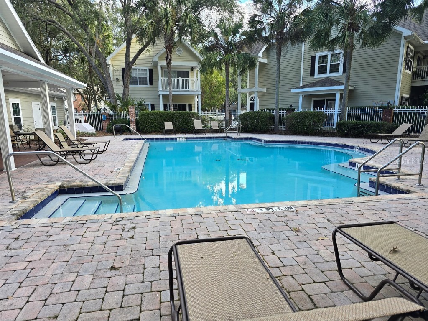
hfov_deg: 73.9
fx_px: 284
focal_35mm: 23
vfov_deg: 58.9
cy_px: 160
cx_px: 214
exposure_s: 1/180
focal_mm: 6.3
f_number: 1.7
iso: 40
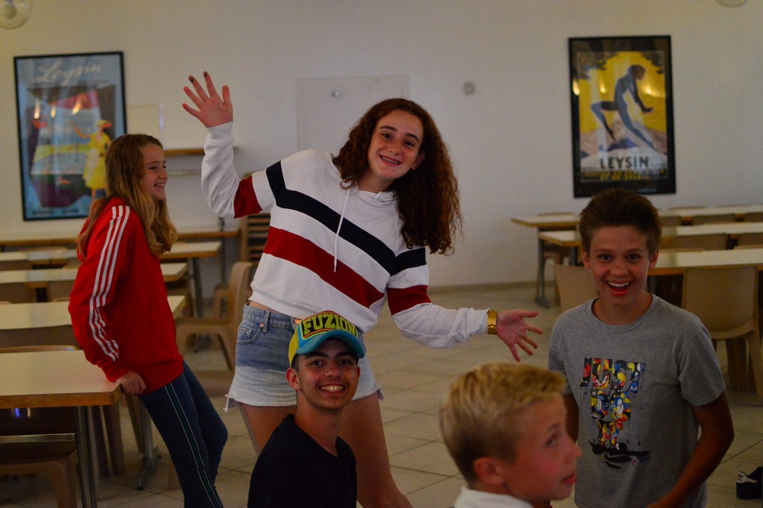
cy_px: 254
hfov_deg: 37.9
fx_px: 1112
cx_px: 382
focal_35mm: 52
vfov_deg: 25.7
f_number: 1.8
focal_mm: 35
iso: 3200
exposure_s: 1/125
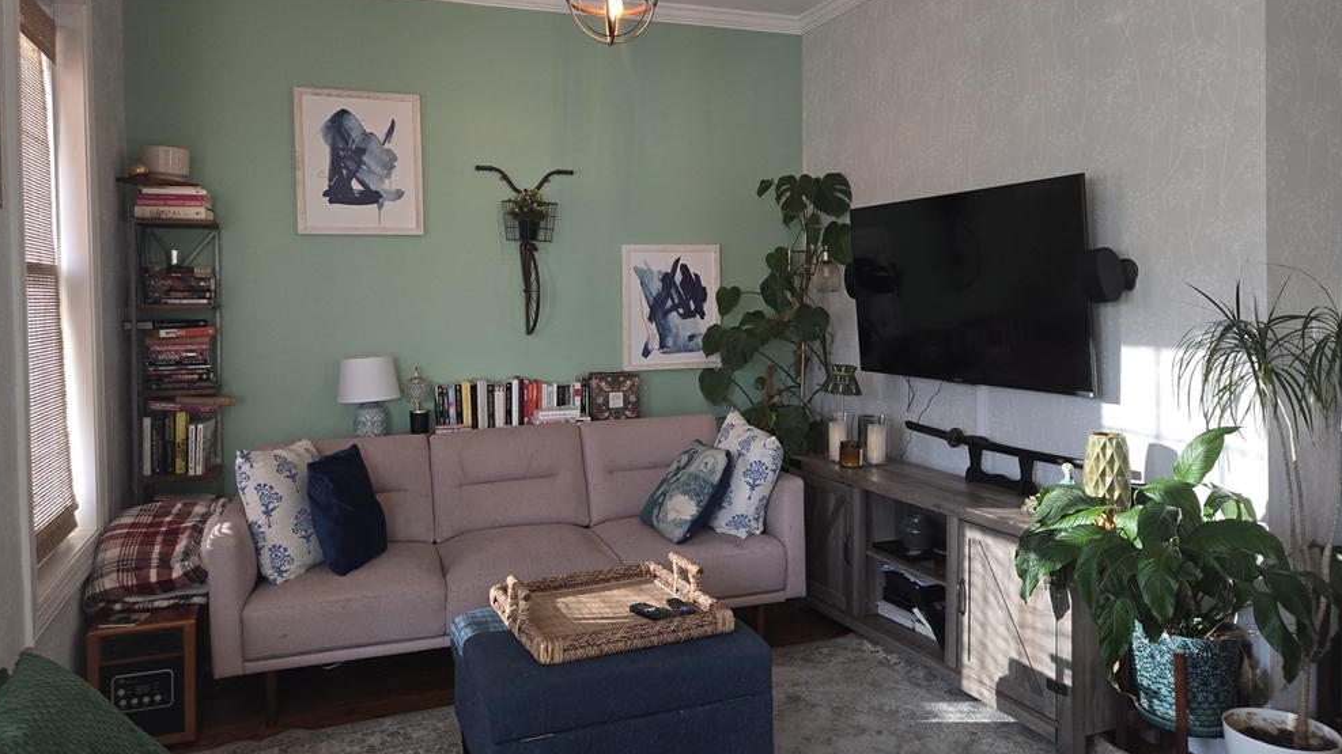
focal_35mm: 26
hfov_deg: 71.9
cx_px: 659
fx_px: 925
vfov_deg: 44.2
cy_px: 319
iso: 80
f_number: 1.8
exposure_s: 1/60
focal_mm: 5.4
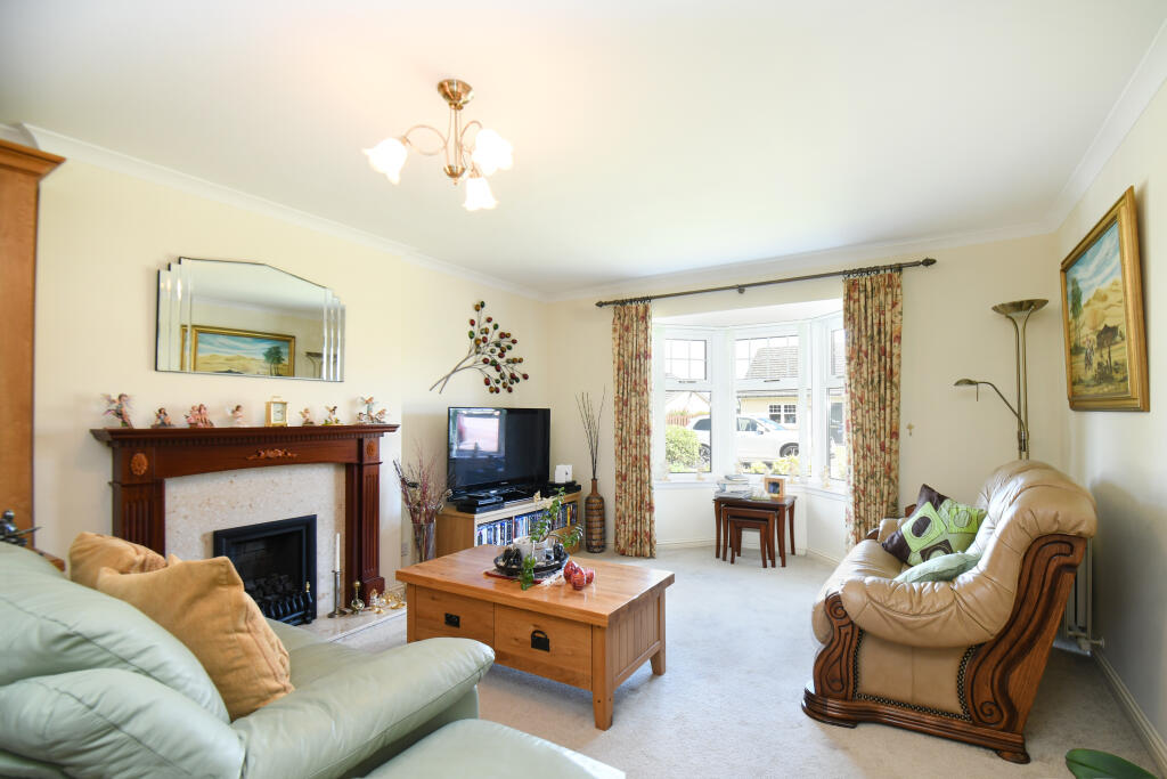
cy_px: 390
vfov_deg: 77.3
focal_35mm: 15
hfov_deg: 100.4
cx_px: 584
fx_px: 486
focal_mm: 10
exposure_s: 1/6
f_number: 8
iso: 320
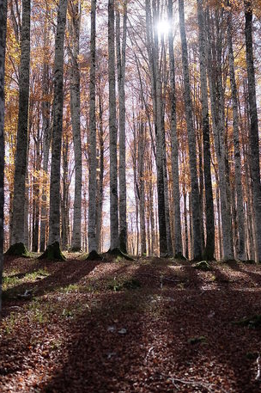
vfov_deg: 42.7
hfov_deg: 29.1
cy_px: 167
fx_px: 501
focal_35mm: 46
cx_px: 160
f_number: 2.2
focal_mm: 23
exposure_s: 1/500
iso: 400
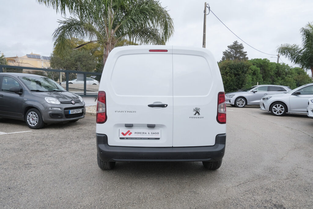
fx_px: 226
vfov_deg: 49.6
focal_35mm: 26
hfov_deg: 69.4
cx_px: 156
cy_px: 104
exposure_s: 1/200
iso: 320
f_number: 9
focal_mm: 17.5
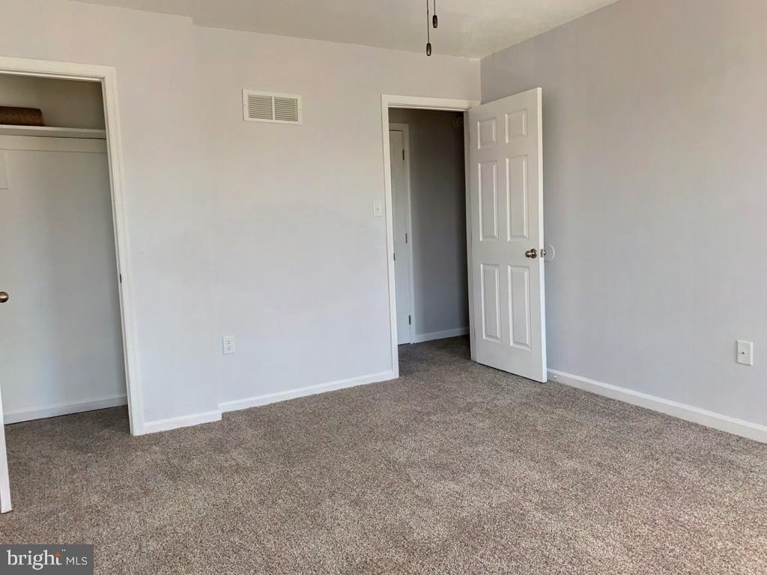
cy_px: 288
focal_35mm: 26
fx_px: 576
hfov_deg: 67.3
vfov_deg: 53.1
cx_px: 384
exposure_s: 1/121
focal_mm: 4.25
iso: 50
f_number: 1.8
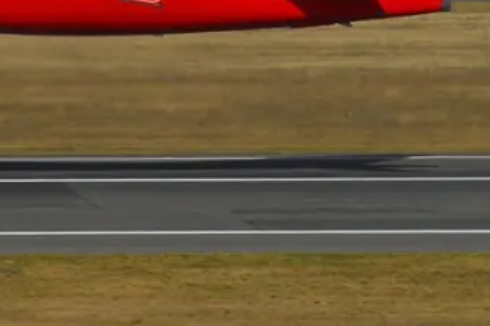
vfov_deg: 1.9
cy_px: -61
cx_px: -259
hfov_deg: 2.8
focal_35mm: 738
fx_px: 10034
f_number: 8
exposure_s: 1/1000
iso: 200
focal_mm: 155
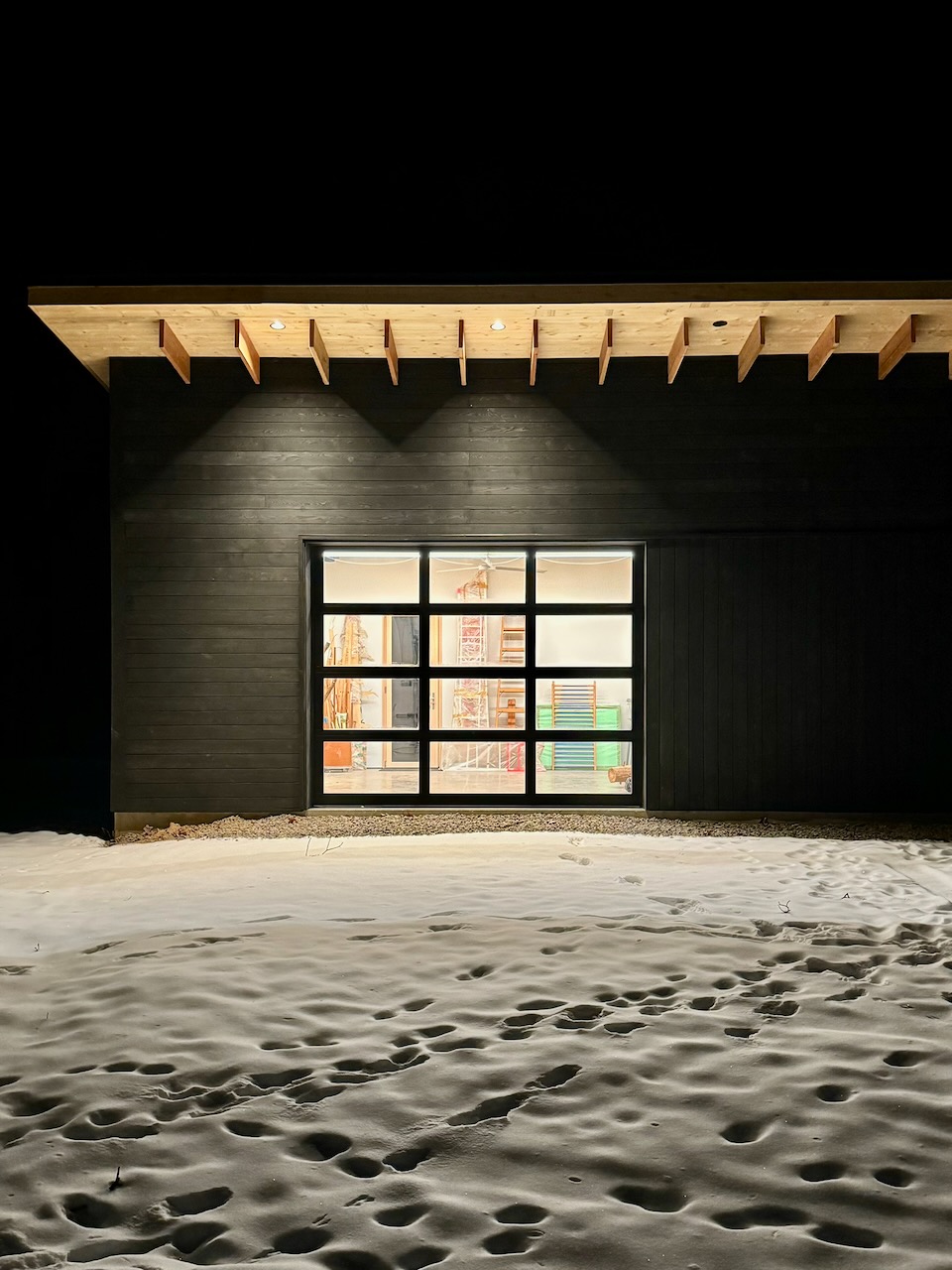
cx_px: 476
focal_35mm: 24
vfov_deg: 71.6
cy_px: 635
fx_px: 880
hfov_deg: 56.8
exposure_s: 1/60
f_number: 1.78
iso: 800
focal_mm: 6.86
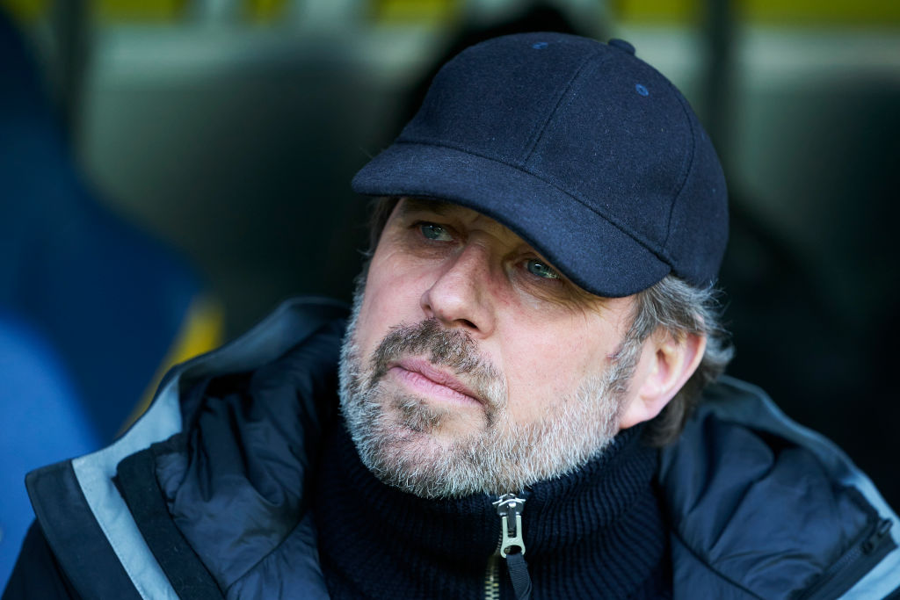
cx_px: 450
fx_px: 5000
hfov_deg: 10.3
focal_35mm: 200
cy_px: 300
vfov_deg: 6.9
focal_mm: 200
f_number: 4
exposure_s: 1/800
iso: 2000
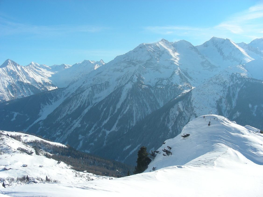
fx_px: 289
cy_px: 98
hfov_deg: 49.0
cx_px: 132
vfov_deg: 37.7
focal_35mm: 38
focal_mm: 6.3
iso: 50
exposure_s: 1/616
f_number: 4
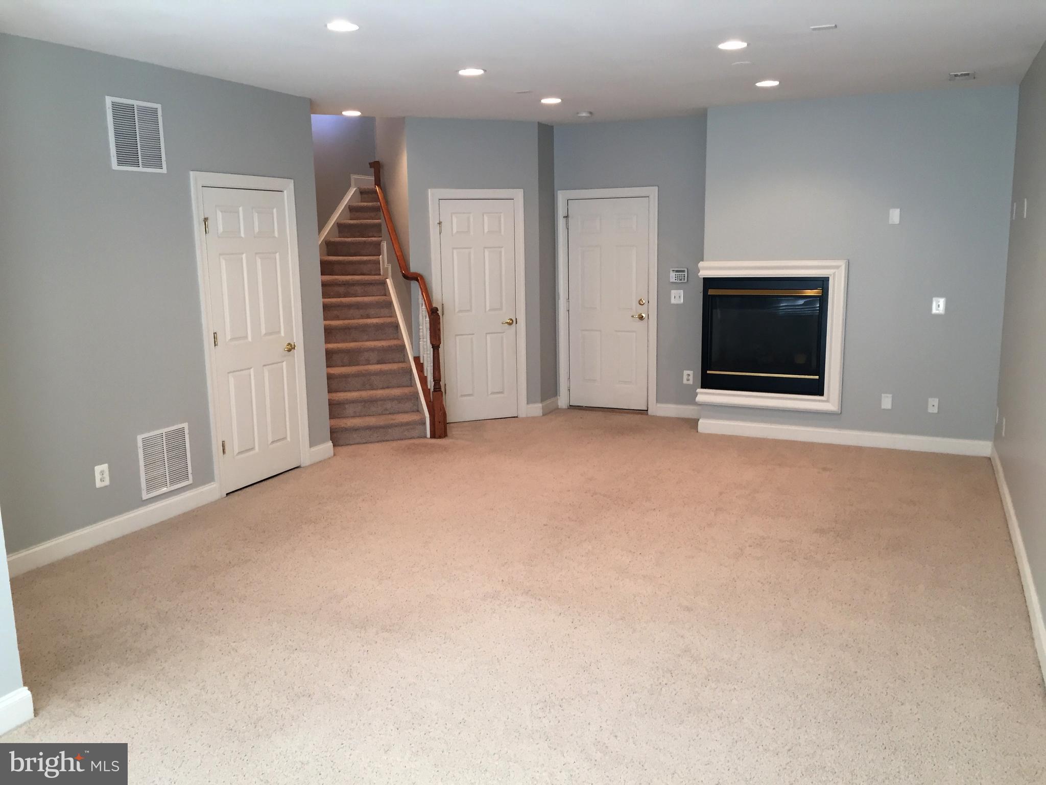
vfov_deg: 48.2
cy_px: 392
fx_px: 876
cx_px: 523
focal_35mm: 29
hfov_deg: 61.7
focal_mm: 4.15
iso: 64
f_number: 2.2
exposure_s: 1/30
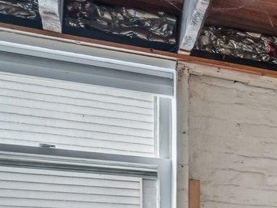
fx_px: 608
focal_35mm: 76
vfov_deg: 18.1
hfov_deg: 15.6
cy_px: 271
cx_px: 641
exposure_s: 1/4
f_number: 8
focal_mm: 14
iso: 400
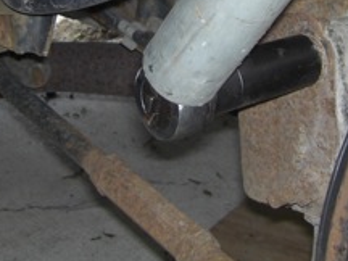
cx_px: 185
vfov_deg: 16.5
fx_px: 885
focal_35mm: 88
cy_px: 10
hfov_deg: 22.3
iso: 100
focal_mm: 6.3
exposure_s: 1/60
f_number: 3.4
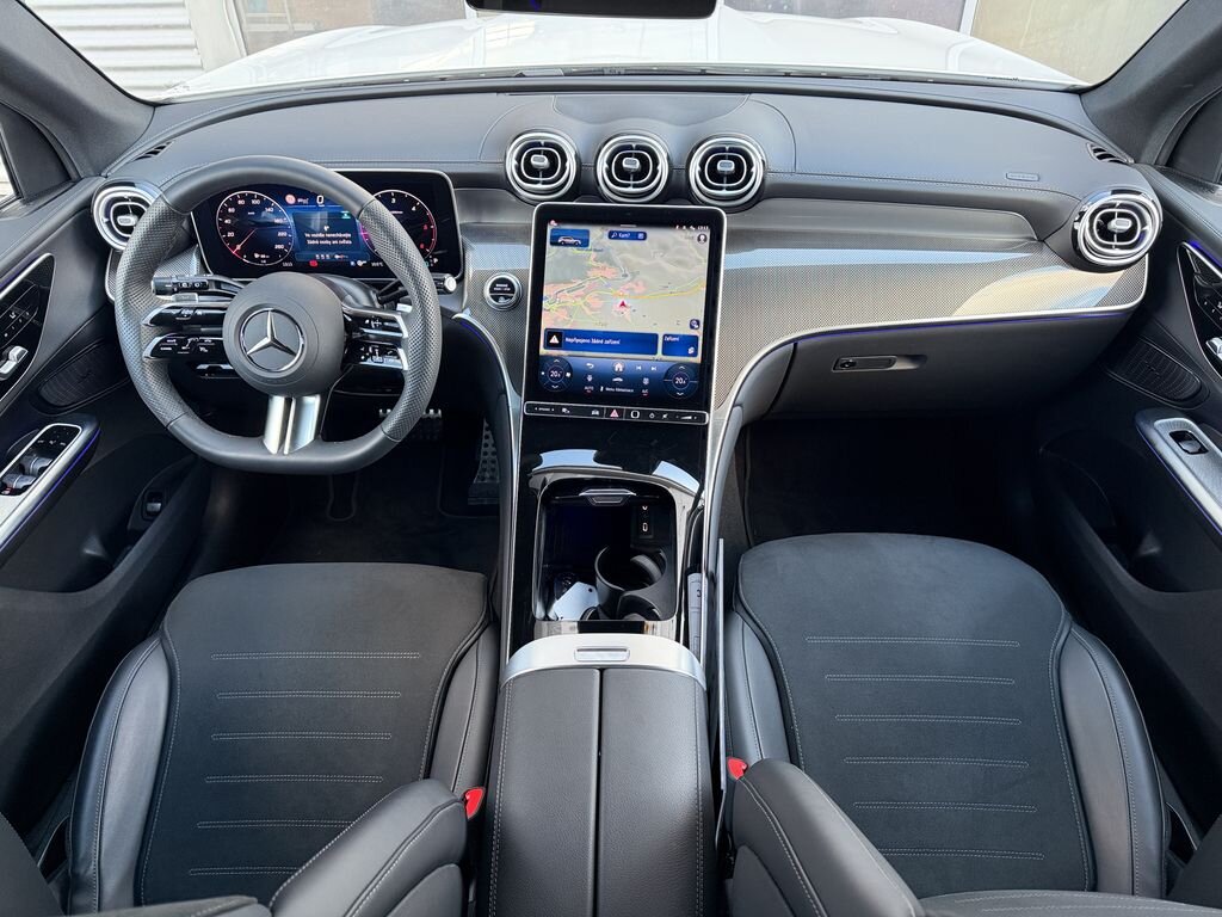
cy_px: 458
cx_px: 611
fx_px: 847
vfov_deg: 56.8
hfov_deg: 71.6
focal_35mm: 24
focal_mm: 6.76
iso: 320
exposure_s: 1/60
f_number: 1.78
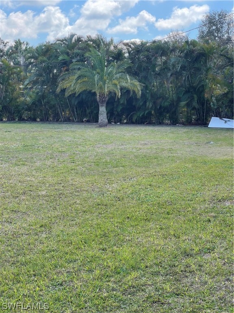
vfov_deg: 30.3
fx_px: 577
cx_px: 117
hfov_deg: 22.9
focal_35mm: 64
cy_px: 156
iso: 20
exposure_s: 1/364
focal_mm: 7.5
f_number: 2.2
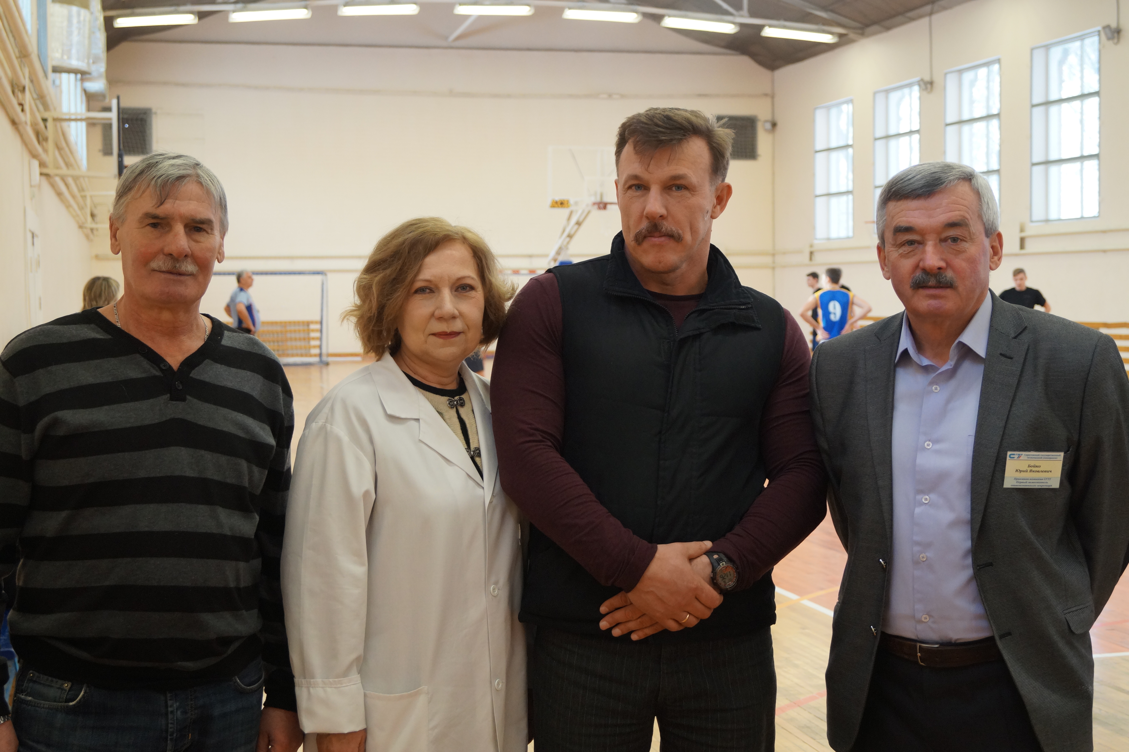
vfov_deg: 25.7
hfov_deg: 37.9
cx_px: 564
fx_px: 1646
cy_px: 376
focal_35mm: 52
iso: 640
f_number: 5
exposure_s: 1/60
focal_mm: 35
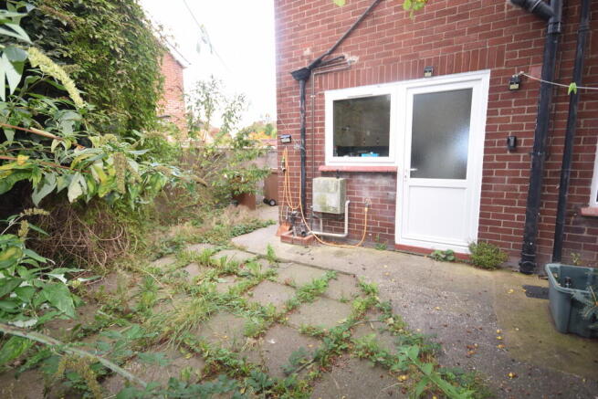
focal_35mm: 18
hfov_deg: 90.0
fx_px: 299
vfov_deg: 67.4
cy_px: 200
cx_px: 299
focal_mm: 12
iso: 250
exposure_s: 1/125
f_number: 5.6
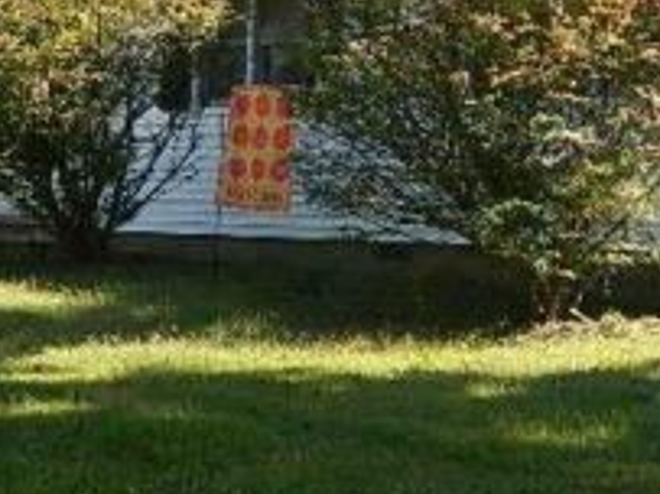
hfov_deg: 18.5
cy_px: 98
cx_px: 413
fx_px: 2020
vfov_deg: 13.9
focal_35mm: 106
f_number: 3.2
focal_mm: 5.1
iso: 80
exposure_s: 1/200
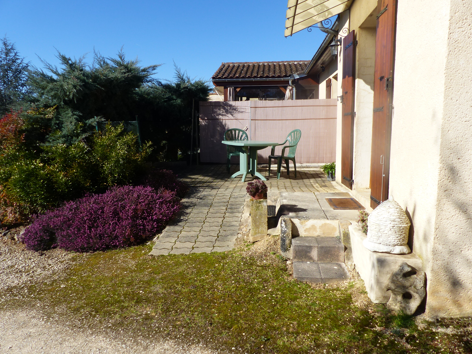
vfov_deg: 54.9
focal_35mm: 25
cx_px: 236
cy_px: 177
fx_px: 341
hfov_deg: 69.4
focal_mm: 4.5
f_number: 4
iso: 100
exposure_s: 1/800
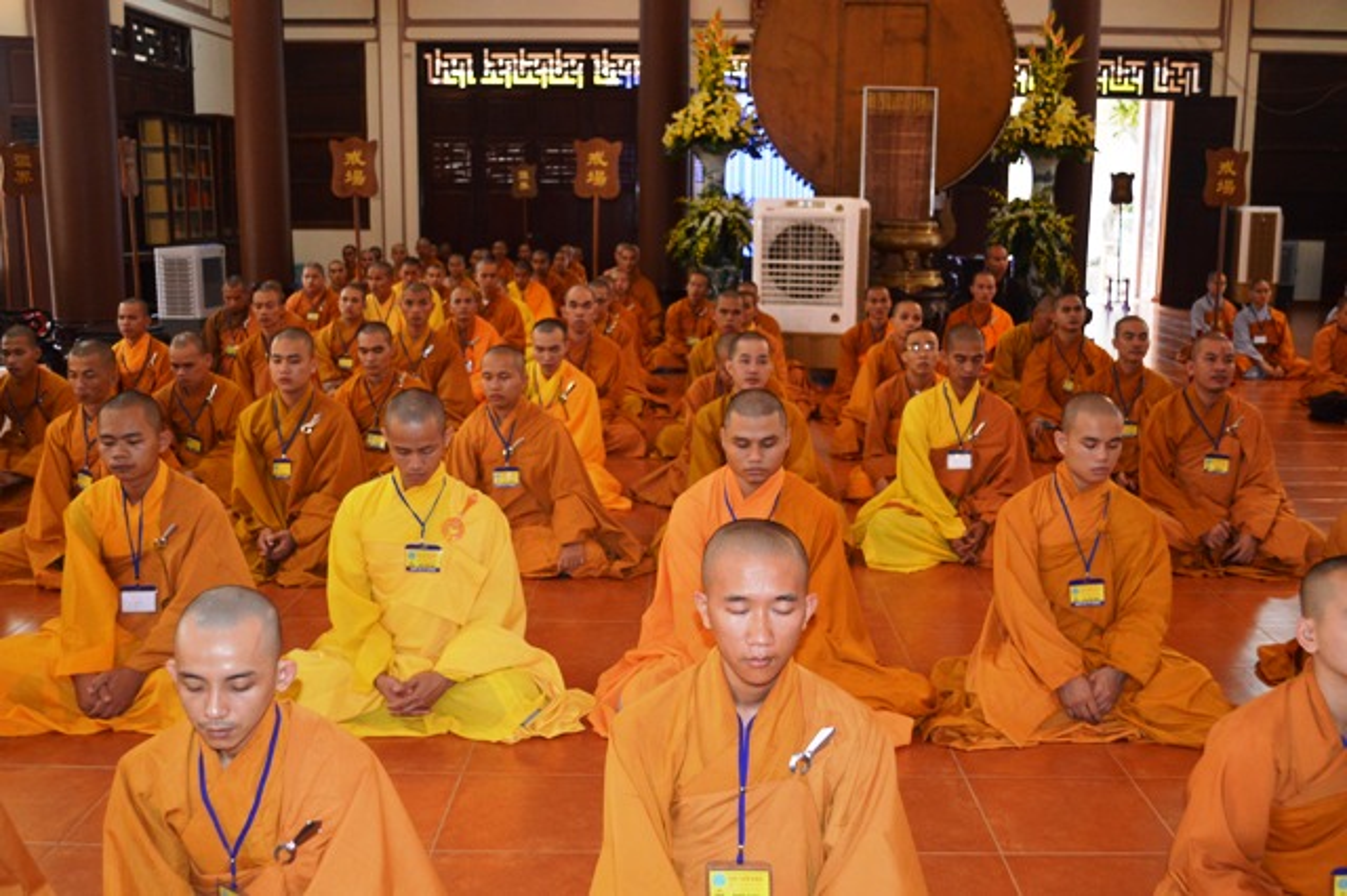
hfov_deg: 53.2
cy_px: 448
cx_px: 674
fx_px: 1346
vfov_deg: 36.8
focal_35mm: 36
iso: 640
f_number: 4
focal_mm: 24
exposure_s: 1/60
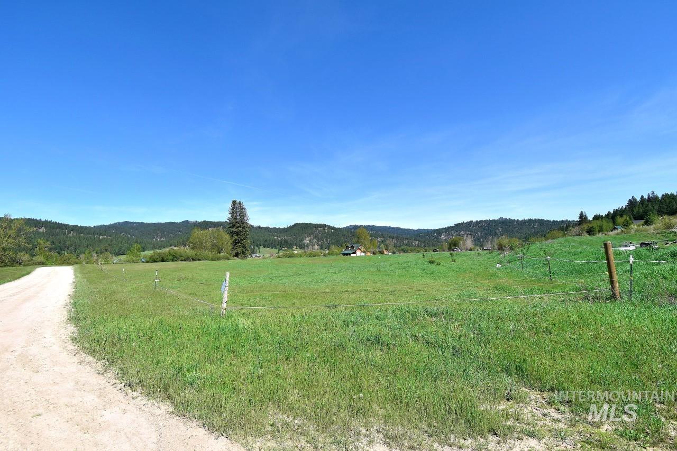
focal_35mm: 17
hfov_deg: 92.4
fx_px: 324
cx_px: 338
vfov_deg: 69.6
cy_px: 226
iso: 100
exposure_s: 1/320
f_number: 9
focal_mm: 11.5
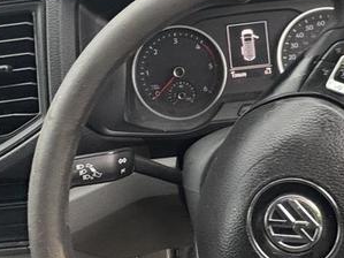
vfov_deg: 33.8
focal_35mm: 42
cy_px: 75
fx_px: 417
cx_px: 171
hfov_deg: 44.8
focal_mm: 2.22
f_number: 2.2
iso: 640
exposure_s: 1/58
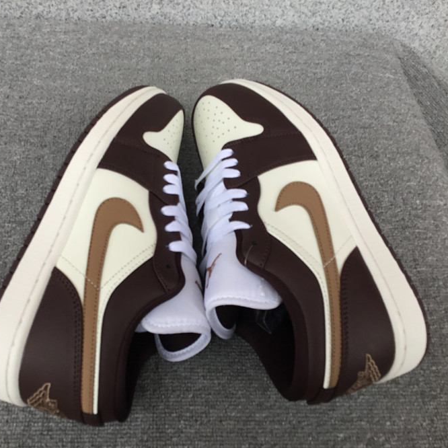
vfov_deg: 44.9
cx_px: 186
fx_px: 542
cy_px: 226
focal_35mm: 37
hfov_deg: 44.8
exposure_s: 1/100
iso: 25
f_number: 2.4
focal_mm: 3.3
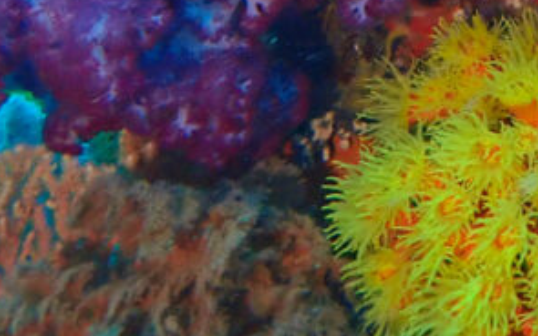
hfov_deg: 20.5
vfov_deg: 12.8
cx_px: 706
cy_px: -290
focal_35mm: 92
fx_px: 1348
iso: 500
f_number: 2.8
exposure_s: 1/60
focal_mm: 4.5
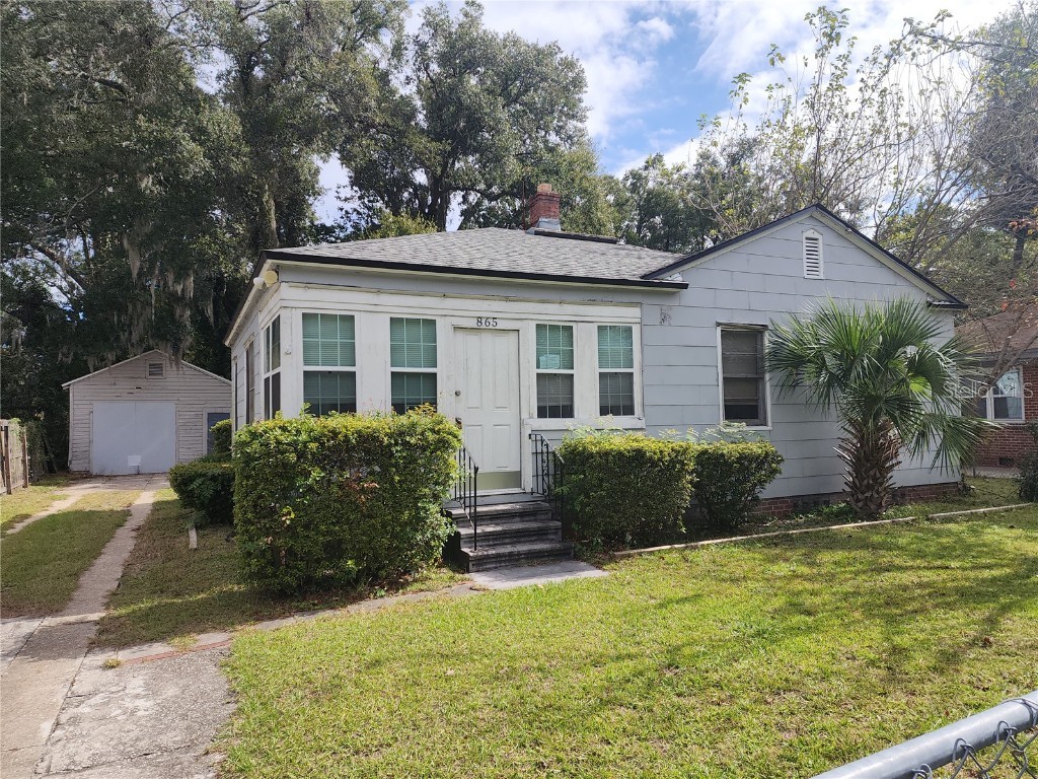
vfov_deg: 58.9
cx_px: 519
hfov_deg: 73.9
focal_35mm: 23
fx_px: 690
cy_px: 390
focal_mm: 6.4
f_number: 1.8
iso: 12
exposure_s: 1/1058
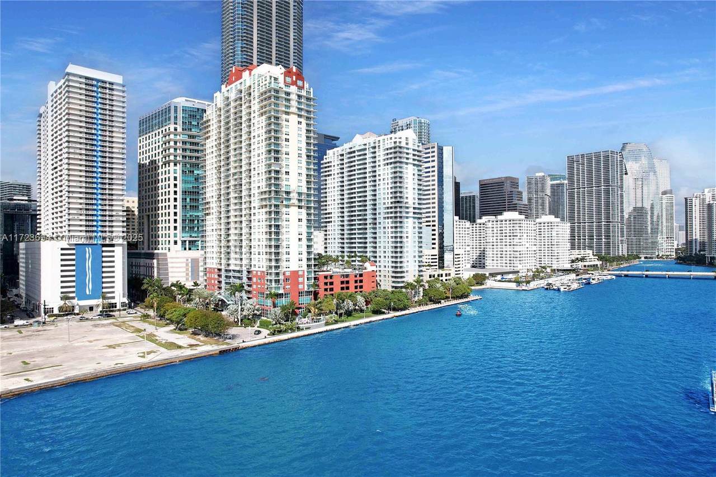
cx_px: 358
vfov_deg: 57.2
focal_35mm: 22
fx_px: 437
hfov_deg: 78.6
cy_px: 238
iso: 100
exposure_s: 1/800
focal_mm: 8.38
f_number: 2.8
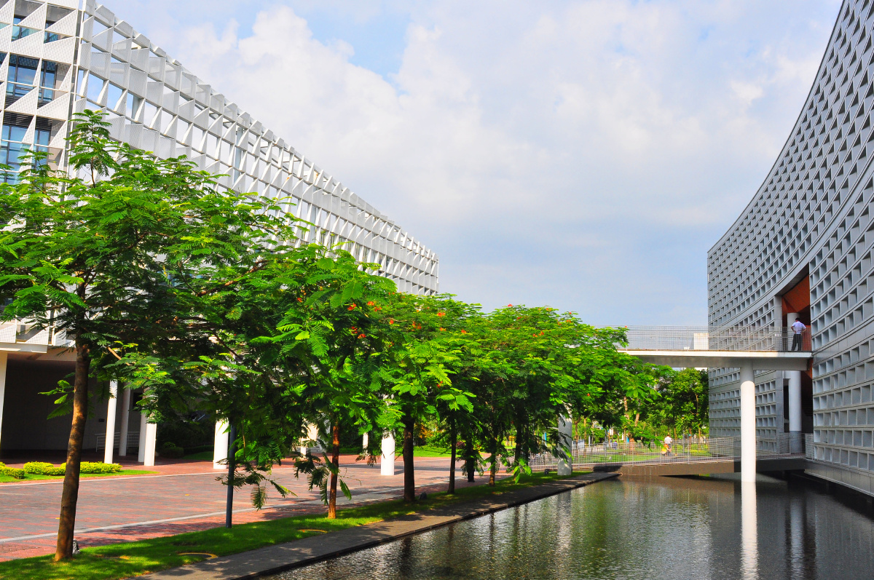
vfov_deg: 36.8
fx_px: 873
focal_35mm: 36
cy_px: 290
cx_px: 437
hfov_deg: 53.2
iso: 560
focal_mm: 24
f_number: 9
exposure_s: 1/1000
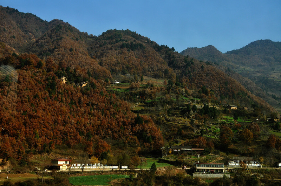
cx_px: 140
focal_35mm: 60
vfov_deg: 22.6
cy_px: 93
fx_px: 468
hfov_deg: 33.4
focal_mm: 40
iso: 200
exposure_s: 1/200
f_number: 11
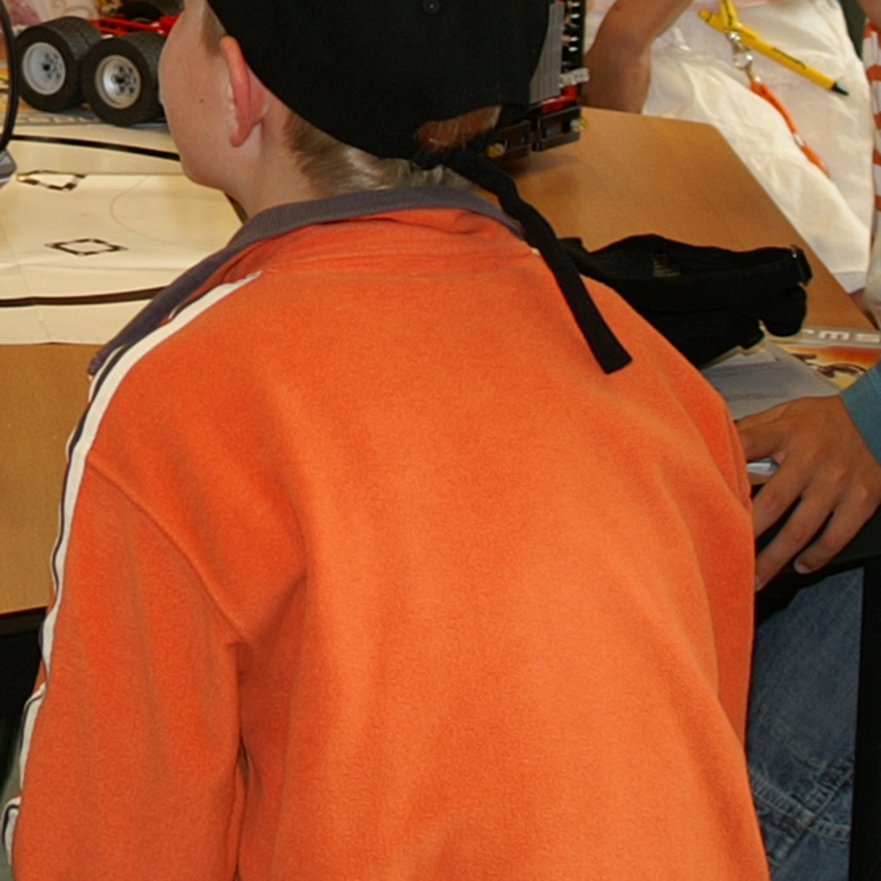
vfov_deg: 10.6
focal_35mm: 161
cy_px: -332
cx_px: -231
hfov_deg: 10.6
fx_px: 4636
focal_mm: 28
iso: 125
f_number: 4
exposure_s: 1/60
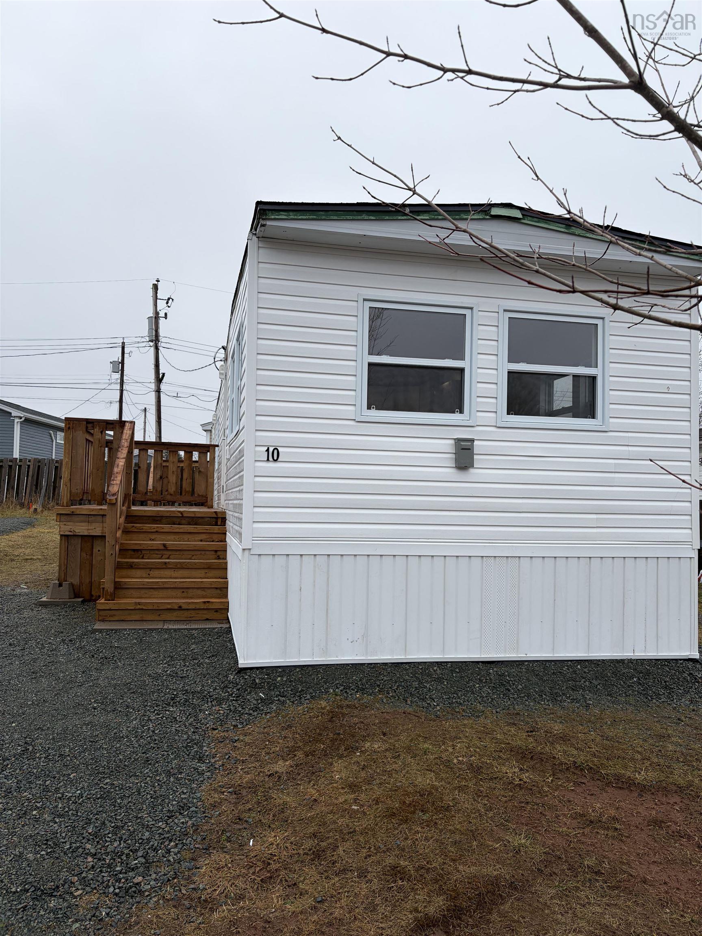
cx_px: 351
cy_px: 468
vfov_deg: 67.3
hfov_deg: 53.1
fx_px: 703
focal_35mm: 26
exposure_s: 1/1484
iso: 50
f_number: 1.6
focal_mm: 5.96
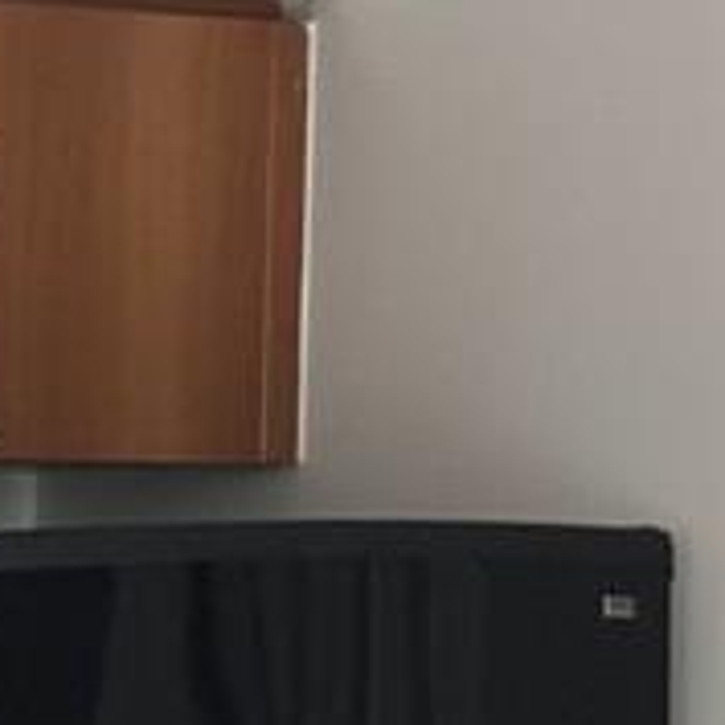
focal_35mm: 246
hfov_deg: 6.9
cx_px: -651
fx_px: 5829
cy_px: 1237
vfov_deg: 7.0
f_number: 1.78
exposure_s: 1/23
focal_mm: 6.76
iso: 800
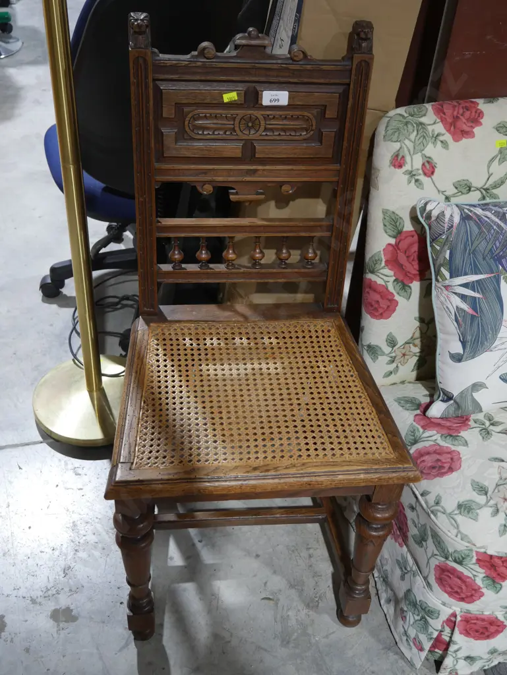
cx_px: 254
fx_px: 741
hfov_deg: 37.8
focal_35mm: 38
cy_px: 338
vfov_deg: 49.0
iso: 640
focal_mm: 19
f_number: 4.1
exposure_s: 1/60
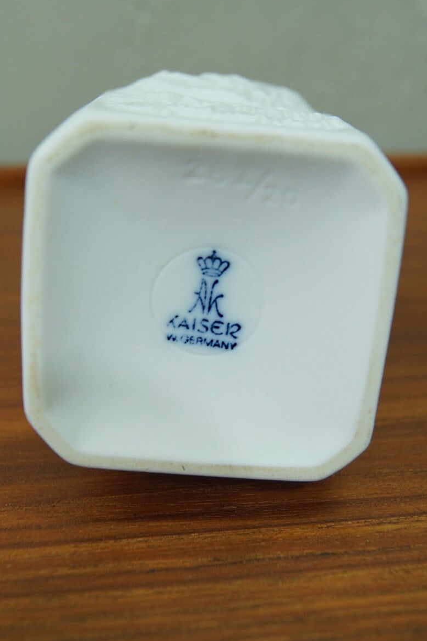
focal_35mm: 42
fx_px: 748
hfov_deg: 31.9
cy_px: 320
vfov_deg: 46.4
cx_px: 212
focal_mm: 26
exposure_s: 1/15
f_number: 6.3
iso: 400
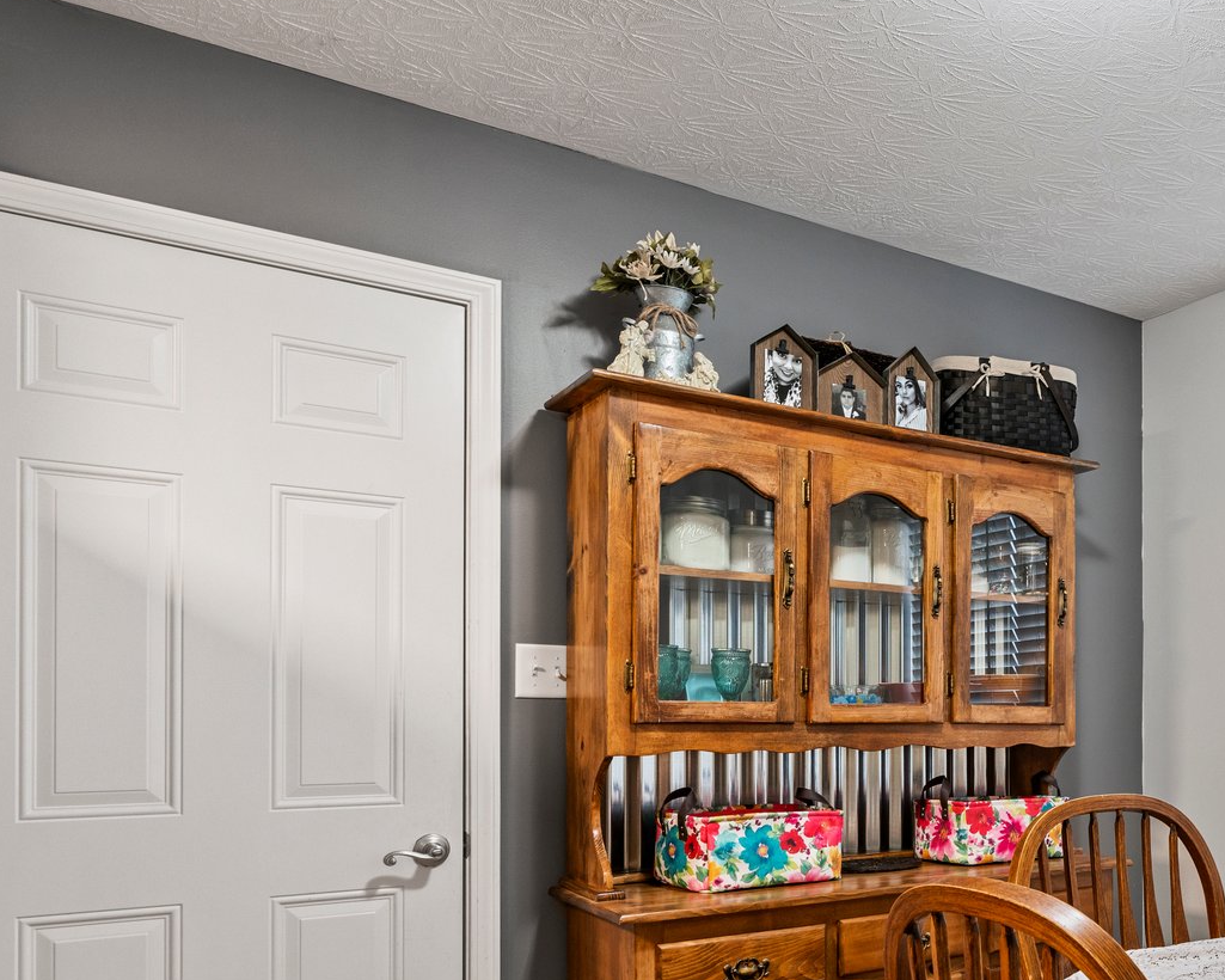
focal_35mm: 30
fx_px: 1101
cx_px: 1159
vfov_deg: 46.7
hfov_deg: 49.9
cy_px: 703
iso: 400
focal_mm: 16.2
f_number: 7.1
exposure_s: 1/3
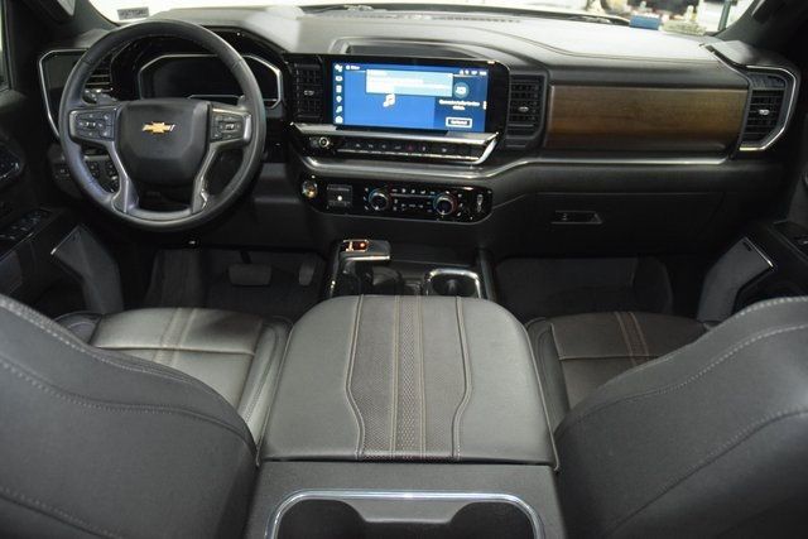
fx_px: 606
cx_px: 404
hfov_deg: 67.4
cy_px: 270
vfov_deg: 48.0
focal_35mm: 27
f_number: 3.5
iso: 3200
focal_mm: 18
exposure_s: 1/50
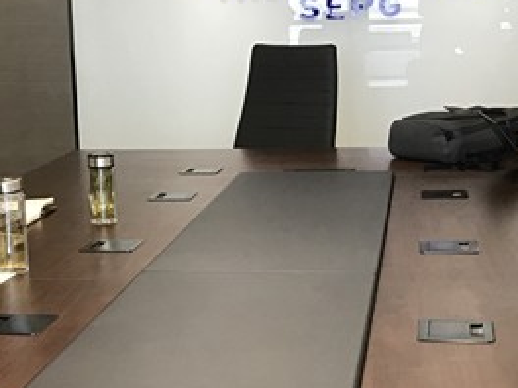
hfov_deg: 23.0
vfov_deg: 17.3
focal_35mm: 85
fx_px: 1272
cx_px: 220
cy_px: 278
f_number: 1.8
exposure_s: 1/25
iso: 40
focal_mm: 3.99
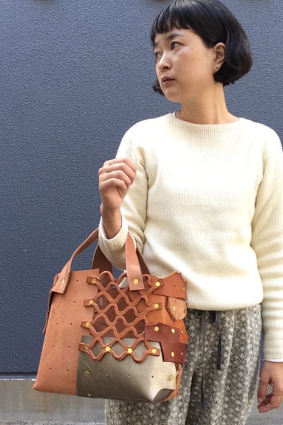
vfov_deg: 51.9
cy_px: 215
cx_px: 154
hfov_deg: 35.9
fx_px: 436
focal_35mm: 37
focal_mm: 2.15
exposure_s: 1/125
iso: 50
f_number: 2.4
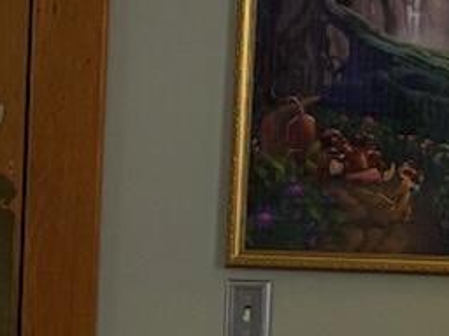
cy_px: 420
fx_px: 2698
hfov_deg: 9.0
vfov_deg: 7.1
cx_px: -426
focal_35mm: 208
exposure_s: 1/120
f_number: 1.6
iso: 250
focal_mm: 5.96
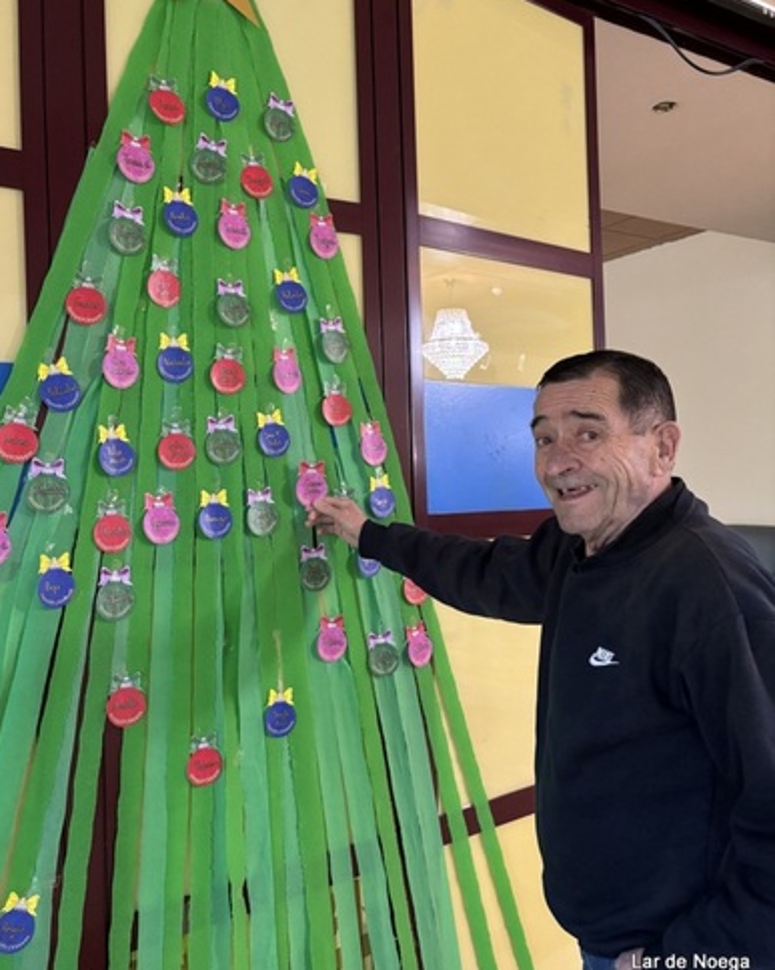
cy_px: 459
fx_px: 803
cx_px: 376
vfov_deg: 62.2
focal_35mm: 28
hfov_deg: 51.5
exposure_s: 1/60
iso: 500
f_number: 1.6
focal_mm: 5.96
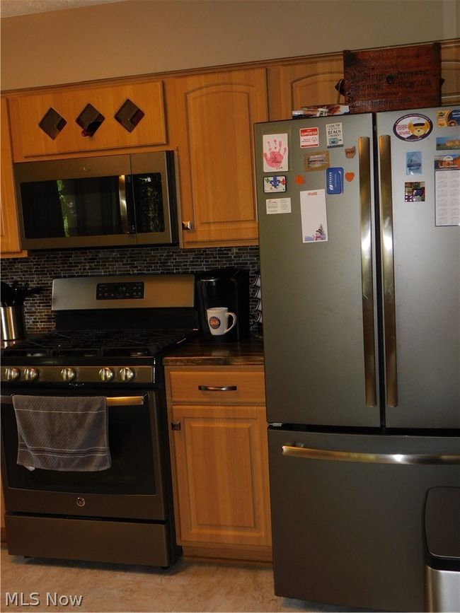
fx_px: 709
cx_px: 230
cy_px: 306
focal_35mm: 40
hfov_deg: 36.0
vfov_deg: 46.8
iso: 200
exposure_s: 1/30
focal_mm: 7.1
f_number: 3.6
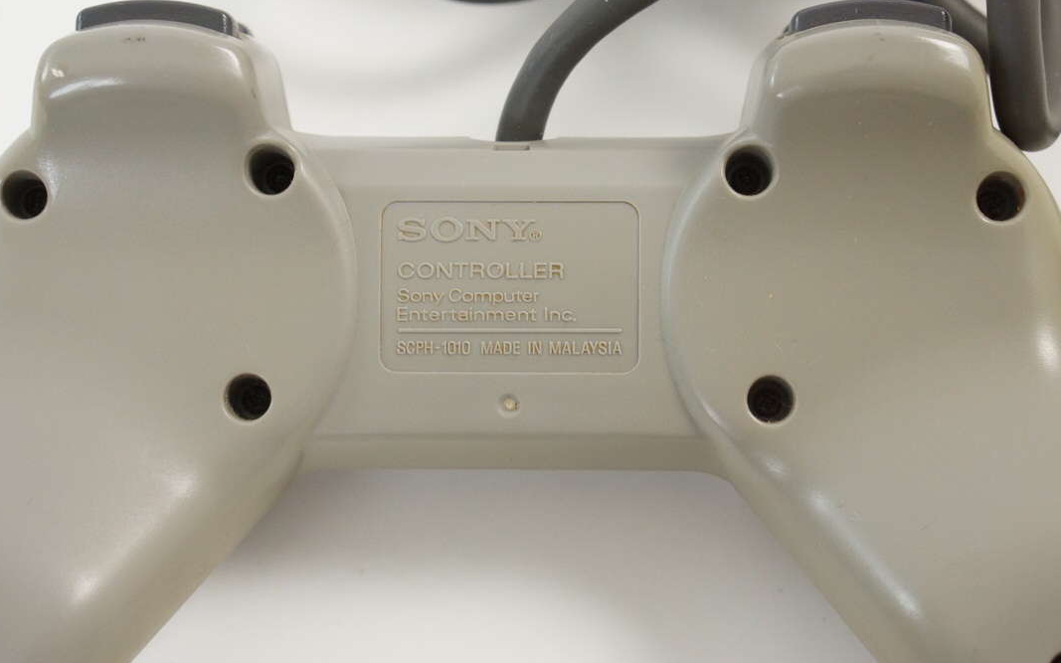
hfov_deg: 24.1
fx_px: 2487
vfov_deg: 15.2
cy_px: 299
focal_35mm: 86
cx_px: 520
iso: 1250
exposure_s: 1/80
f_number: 6.3
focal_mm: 50
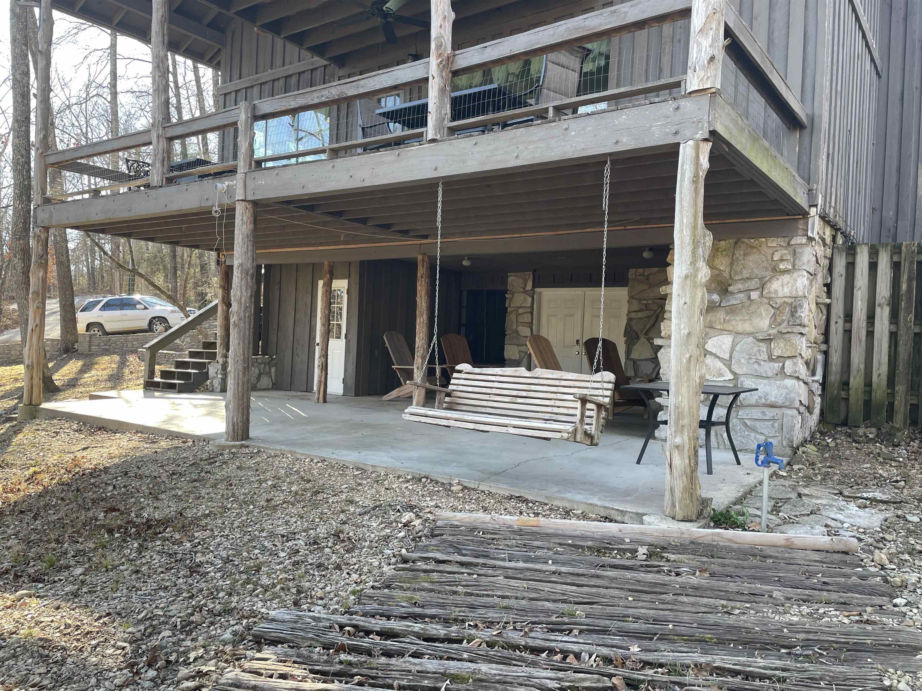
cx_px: 461
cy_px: 346
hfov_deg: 67.3
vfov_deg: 53.1
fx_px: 693
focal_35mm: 26
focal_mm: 4.2
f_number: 1.6
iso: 32
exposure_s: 1/153
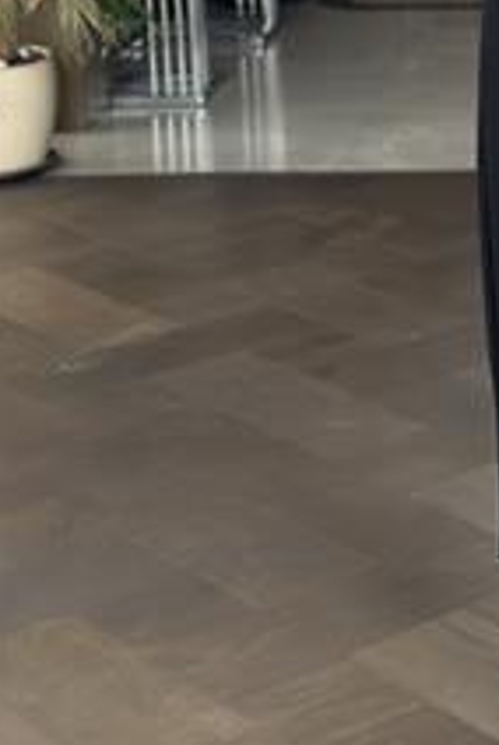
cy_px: -25
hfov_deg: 11.3
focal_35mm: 119
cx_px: 657
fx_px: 2466
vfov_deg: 16.8
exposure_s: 1/43
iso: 320
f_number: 1.78
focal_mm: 6.86
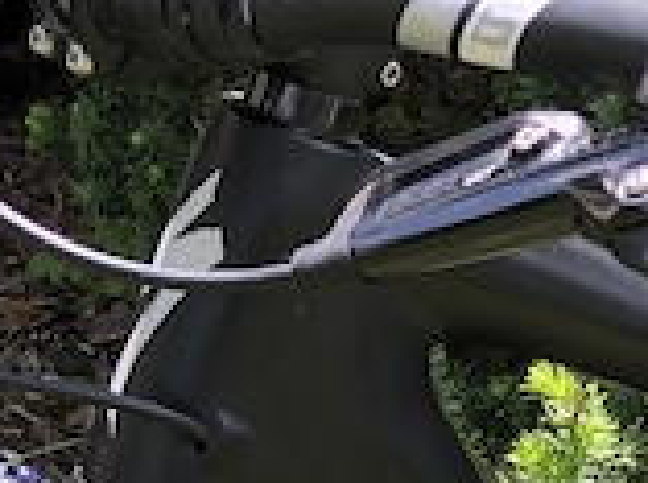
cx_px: -8
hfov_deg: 13.6
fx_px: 2671
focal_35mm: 143
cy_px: 970
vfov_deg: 9.6
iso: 20
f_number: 1.8
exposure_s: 1/128
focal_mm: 4
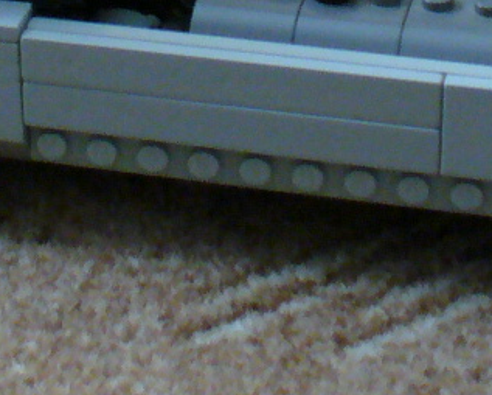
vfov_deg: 8.1
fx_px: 2652
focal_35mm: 182
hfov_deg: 10.5
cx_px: 8
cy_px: -361
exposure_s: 1/15
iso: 200
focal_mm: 6.1
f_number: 2.8
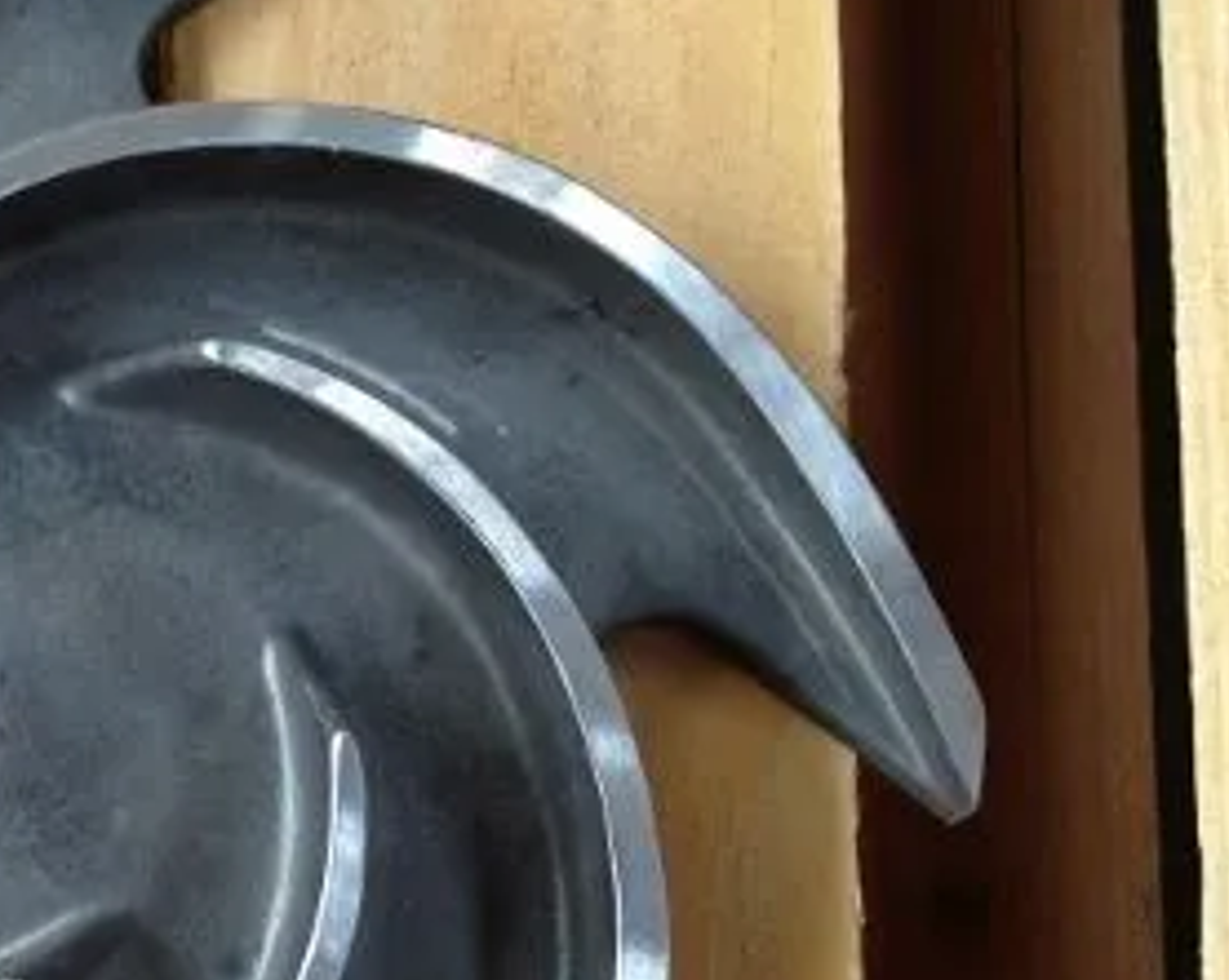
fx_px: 2870
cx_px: -111
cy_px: 741
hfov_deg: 22.8
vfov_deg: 19.2
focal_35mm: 79
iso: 64
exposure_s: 1/24
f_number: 2.4
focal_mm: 4.28
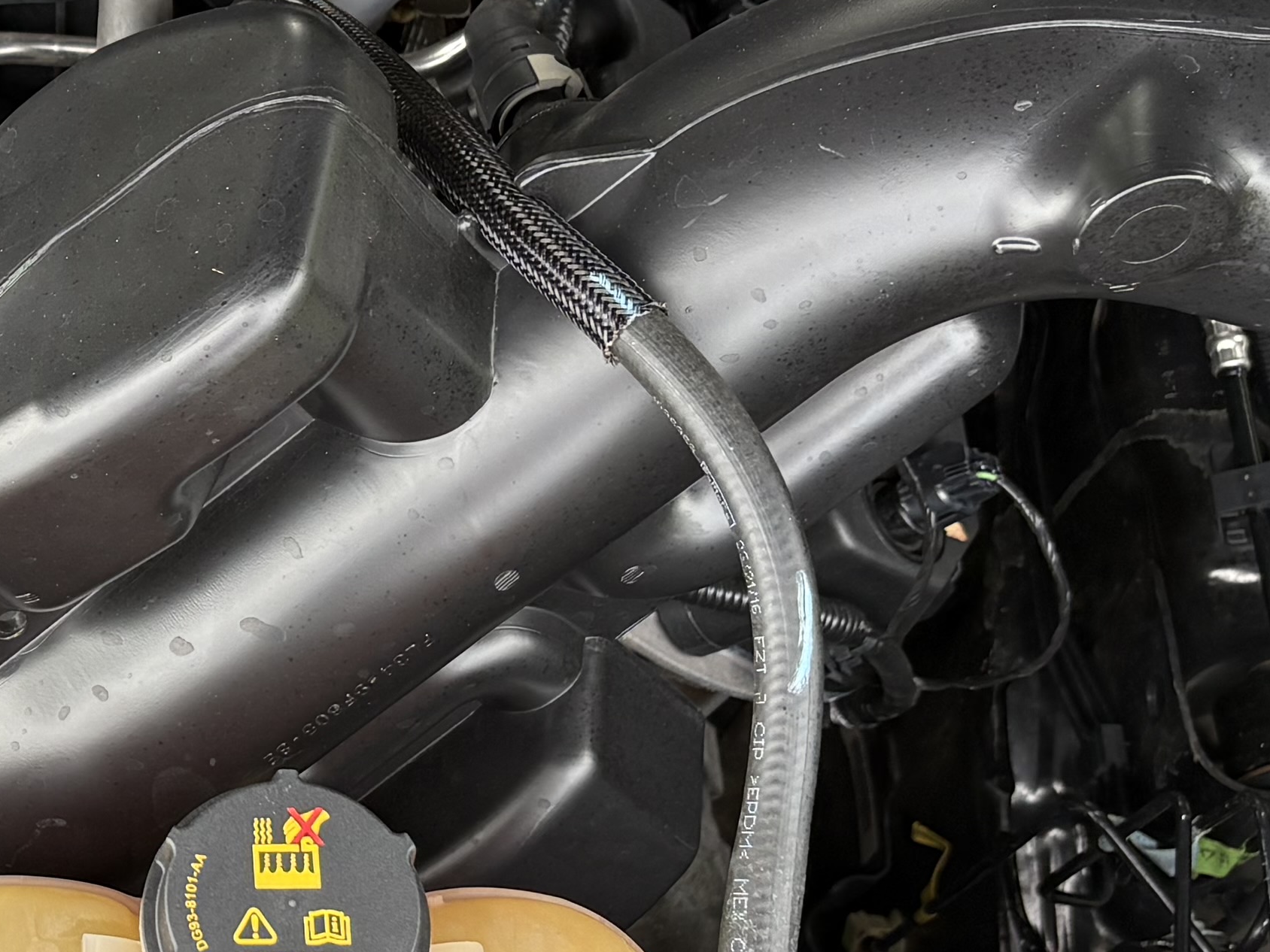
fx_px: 3229
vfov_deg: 16.8
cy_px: 426
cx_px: -204
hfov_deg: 20.9
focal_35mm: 88
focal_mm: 5.96
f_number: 1.6
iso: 50
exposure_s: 1/213
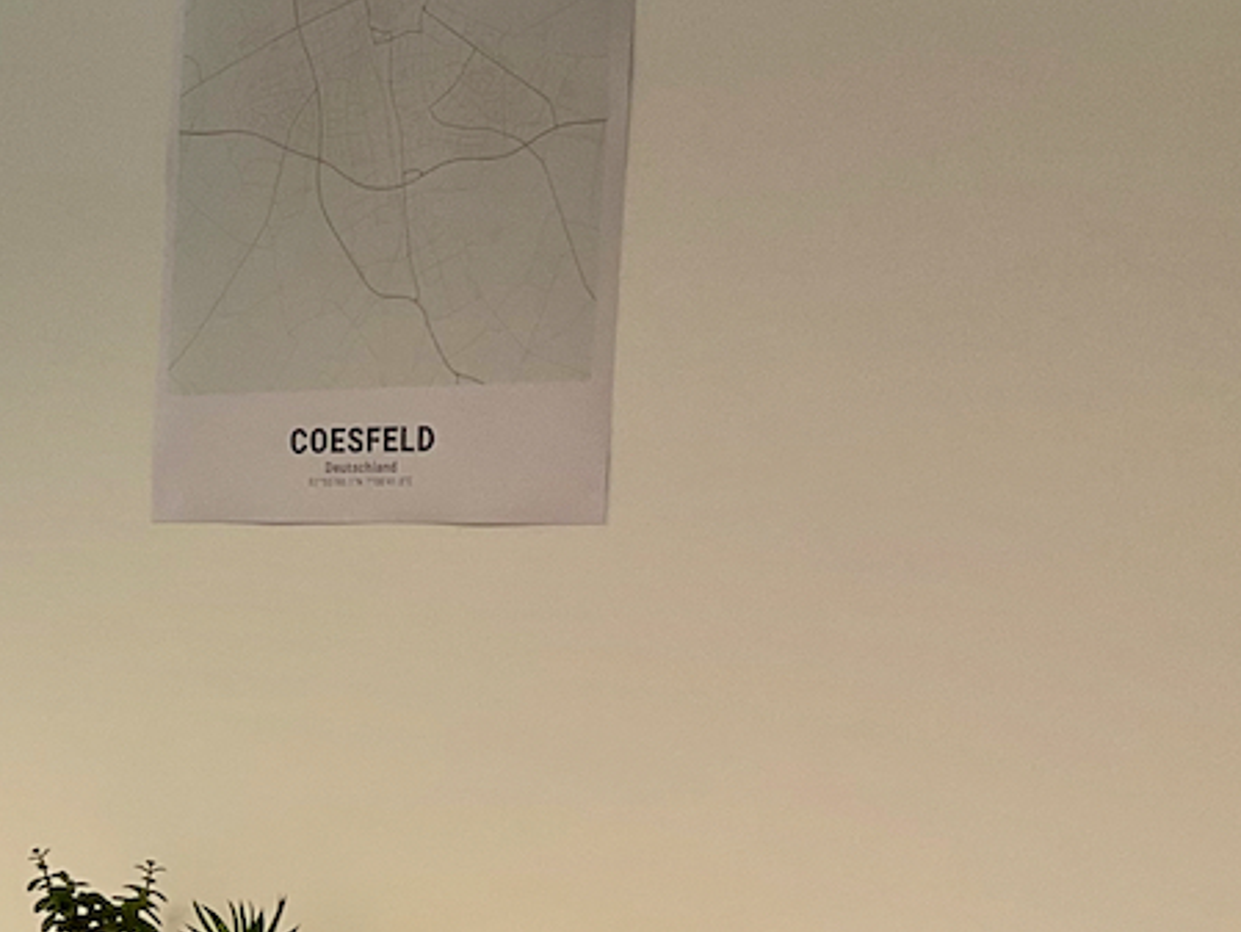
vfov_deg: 15.7
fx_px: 3335
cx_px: -439
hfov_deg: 19.2
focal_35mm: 93
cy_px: 877
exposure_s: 1/100
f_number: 1.8
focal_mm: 3
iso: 40
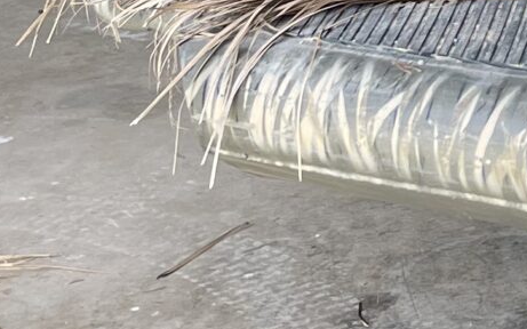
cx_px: 852
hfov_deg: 13.2
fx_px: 2111
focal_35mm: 147
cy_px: -376
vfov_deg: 8.4
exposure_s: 1/121
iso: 32
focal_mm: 5.1
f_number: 1.6
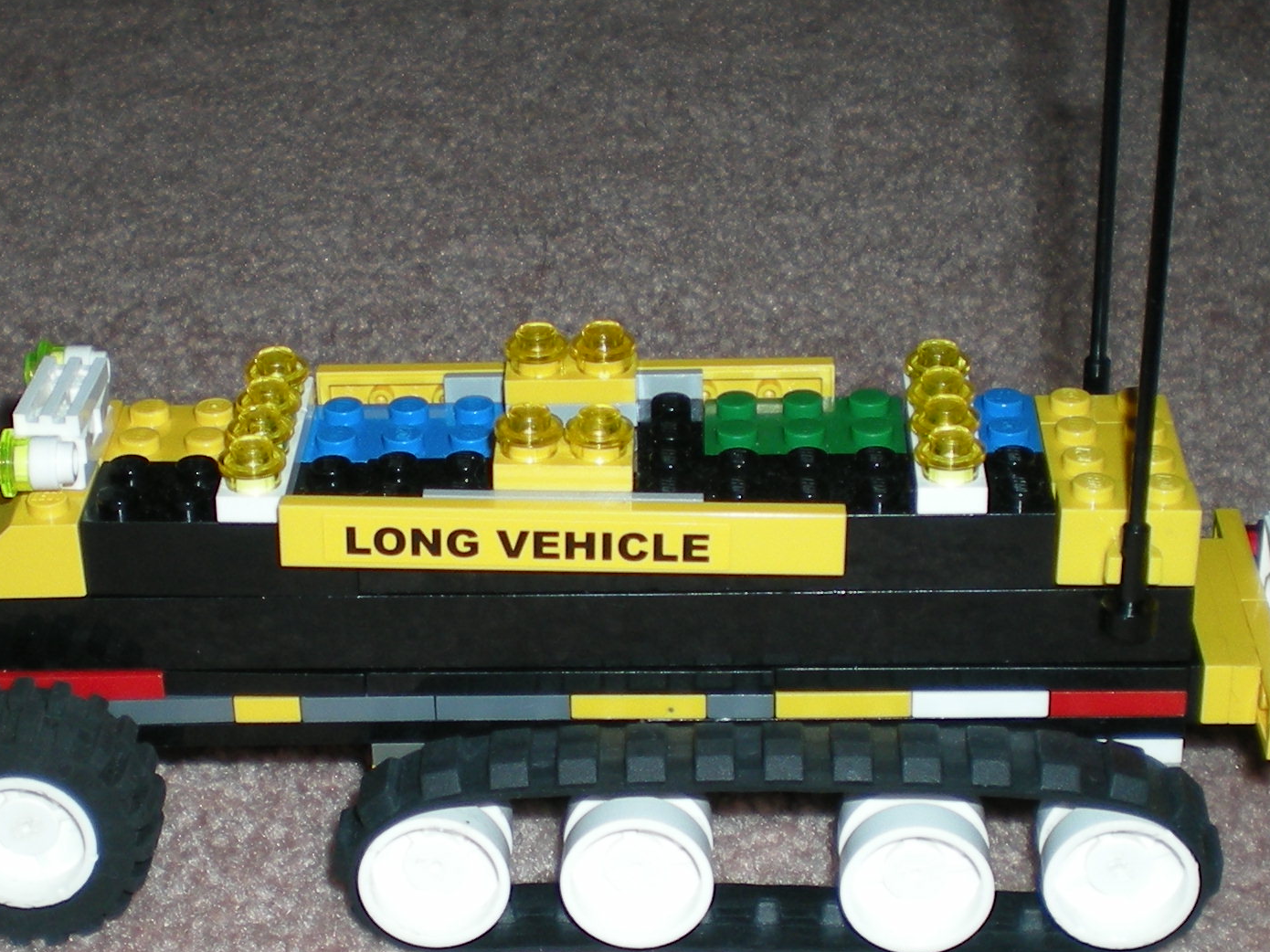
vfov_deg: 17.5
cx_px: 517
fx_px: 3081
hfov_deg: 23.3
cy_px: 582
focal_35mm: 84
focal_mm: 6.3
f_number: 3.1
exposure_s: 1/60
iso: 64
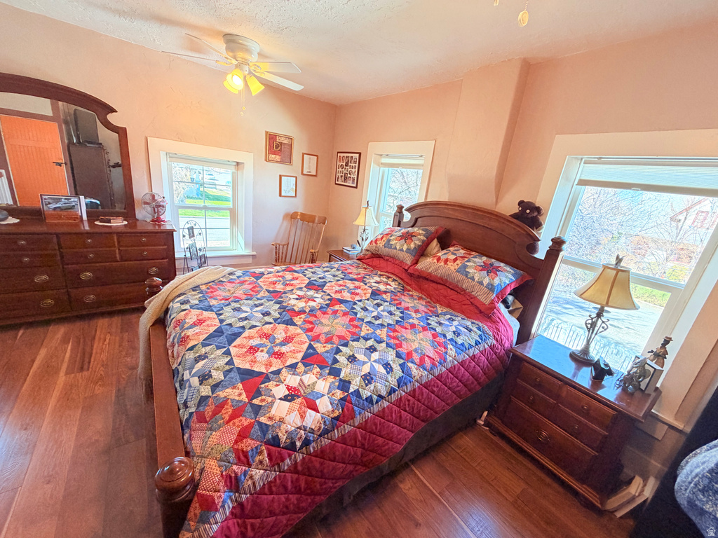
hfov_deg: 102.1
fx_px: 290
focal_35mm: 14
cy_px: 269
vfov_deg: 85.7
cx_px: 359
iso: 200
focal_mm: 2.22
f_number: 2.2
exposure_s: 1/120
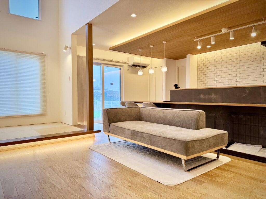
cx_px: 133
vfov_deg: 56.8
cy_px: 100
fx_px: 184
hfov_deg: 71.6
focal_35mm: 24
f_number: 1.78
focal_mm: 6.76
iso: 64
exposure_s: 1/147
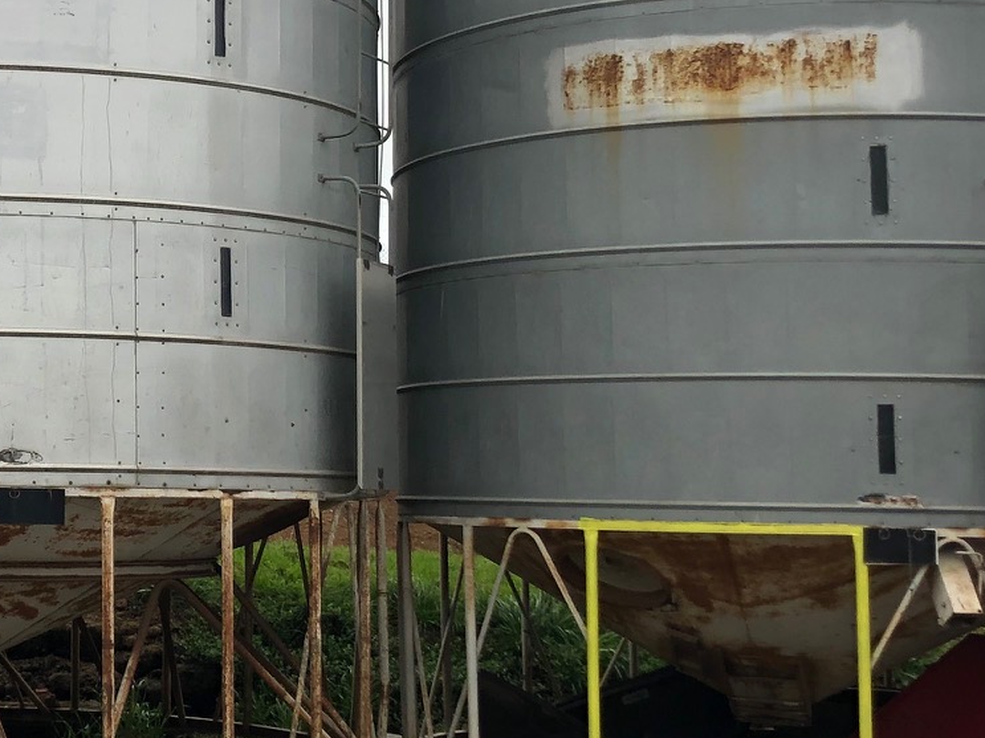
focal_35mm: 76
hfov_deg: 24.4
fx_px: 2162
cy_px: 254
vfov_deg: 19.3
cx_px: -19
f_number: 1.8
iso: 20
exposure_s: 1/231
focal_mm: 3.99
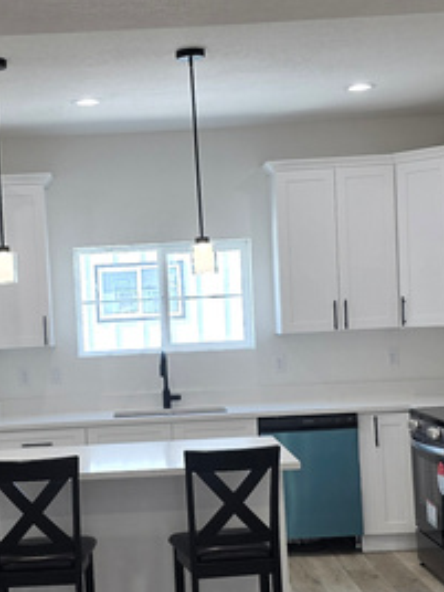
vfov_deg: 29.4
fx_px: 1129
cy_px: 336
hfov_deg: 22.1
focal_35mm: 66
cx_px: 137
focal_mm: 6.3
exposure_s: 1/120
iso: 50
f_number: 1.7
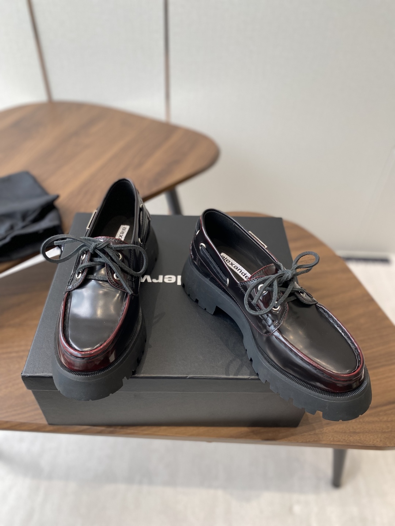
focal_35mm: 26
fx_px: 396
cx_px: 198
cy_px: 263
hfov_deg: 53.1
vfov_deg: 67.3
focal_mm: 4.25
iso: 50
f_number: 1.8
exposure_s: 1/121
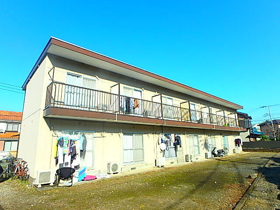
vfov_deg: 63.4
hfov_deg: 79.0
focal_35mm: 21
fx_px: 170
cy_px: 105
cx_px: 140
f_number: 6
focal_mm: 3.7
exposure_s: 1/320
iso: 125
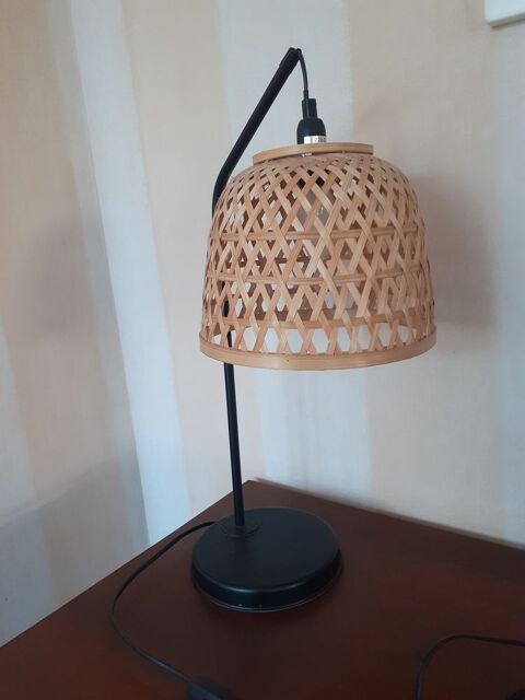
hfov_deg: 51.4
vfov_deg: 65.3
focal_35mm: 27
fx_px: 546
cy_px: 350
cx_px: 262
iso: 125
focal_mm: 3.6
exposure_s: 1/50
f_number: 1.9
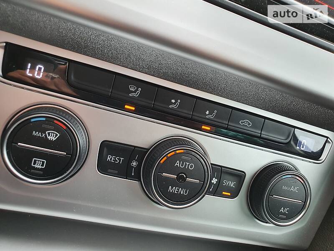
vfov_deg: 53.1
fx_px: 251
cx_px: 167
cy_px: 126
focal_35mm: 26
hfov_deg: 67.3
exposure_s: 1/50
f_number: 2.4
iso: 200
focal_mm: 4.3
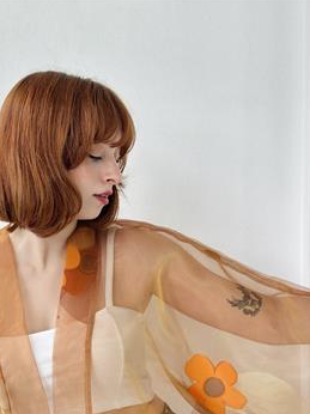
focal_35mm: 74
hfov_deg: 19.9
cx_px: 134
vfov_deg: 26.0
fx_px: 885
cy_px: 313
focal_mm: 6.86
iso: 80
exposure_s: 1/205
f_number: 1.78
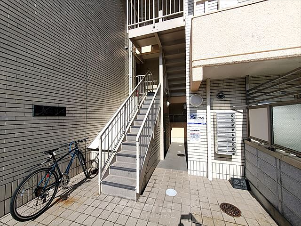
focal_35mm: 13
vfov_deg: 89.9
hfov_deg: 106.2
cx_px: 150
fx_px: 113
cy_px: 113
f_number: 2.2
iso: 50
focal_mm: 1.8
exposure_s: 1/1592
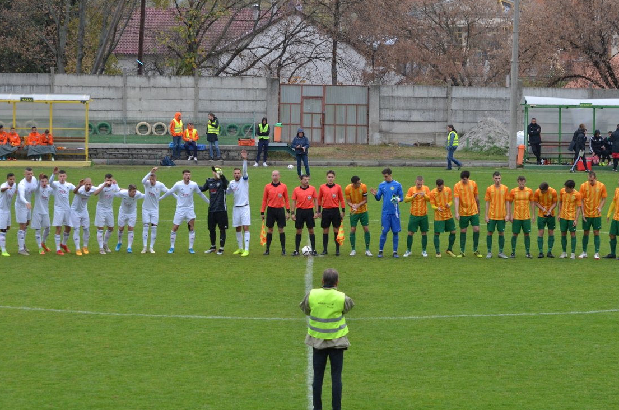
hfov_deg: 18.0
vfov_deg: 12.0
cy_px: 217
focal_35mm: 114
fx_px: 1956
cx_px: 320
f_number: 6.3
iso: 800
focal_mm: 70
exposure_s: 1/640
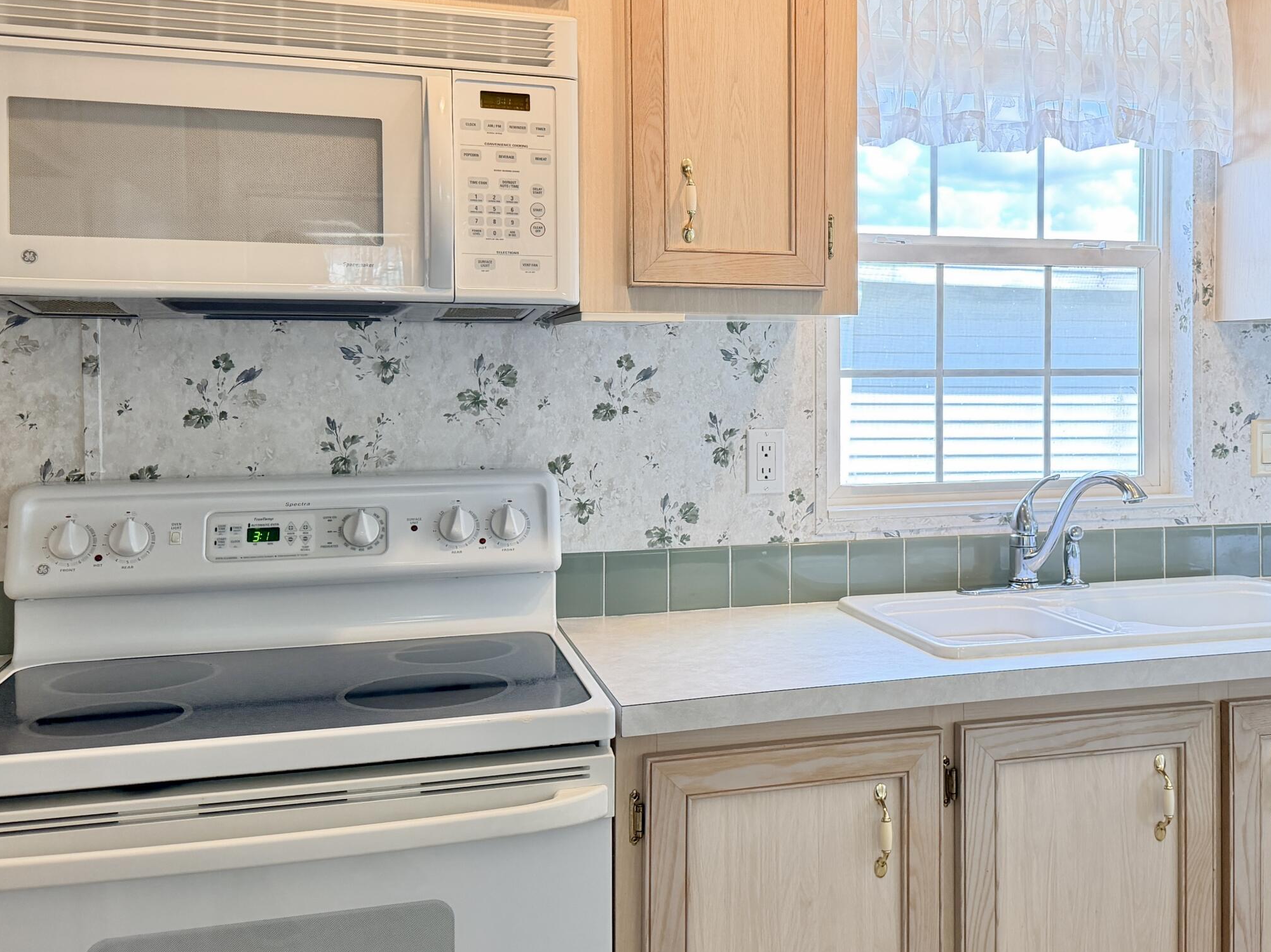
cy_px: 383
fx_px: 1321
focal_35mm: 36
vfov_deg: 39.5
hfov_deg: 50.5
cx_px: 839
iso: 160
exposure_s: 1/230
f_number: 1.78
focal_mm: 6.76
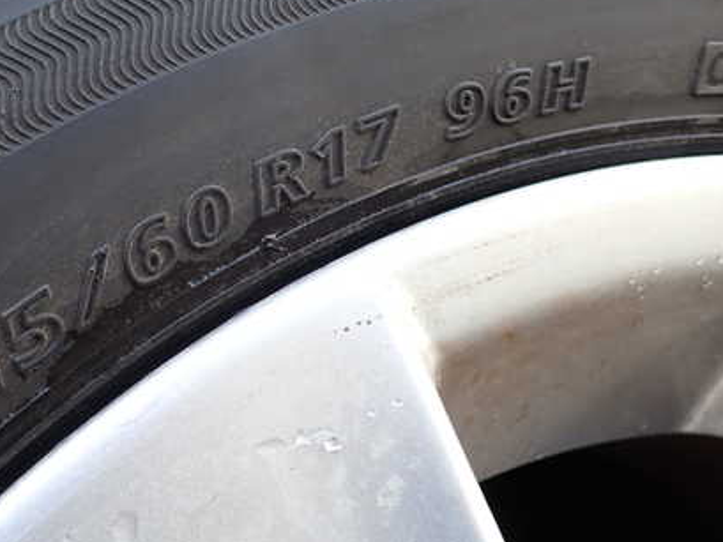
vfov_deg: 32.9
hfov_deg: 42.4
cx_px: 240
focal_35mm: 44
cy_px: 244
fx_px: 919
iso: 200
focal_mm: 5.4
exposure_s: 1/100
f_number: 2.3
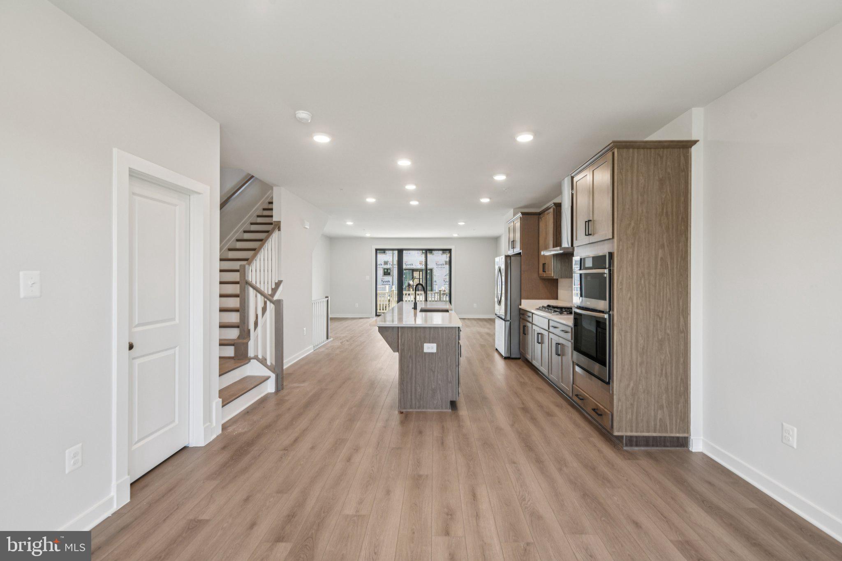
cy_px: 280
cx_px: 421
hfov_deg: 100.4
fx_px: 351
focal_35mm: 15
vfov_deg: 77.3
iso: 160
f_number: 8
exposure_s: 1/15
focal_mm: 15
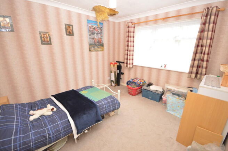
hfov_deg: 100.4
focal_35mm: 15
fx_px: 95
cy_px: 76
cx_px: 114
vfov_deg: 77.2
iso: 1100
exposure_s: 1/60
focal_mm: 10
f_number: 4
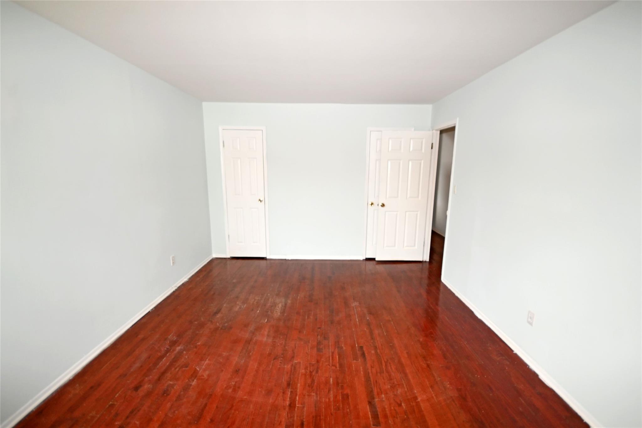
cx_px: 321
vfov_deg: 77.3
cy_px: 214
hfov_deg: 100.4
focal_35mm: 15
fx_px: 267
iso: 320
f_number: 4
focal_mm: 10
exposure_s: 1/60
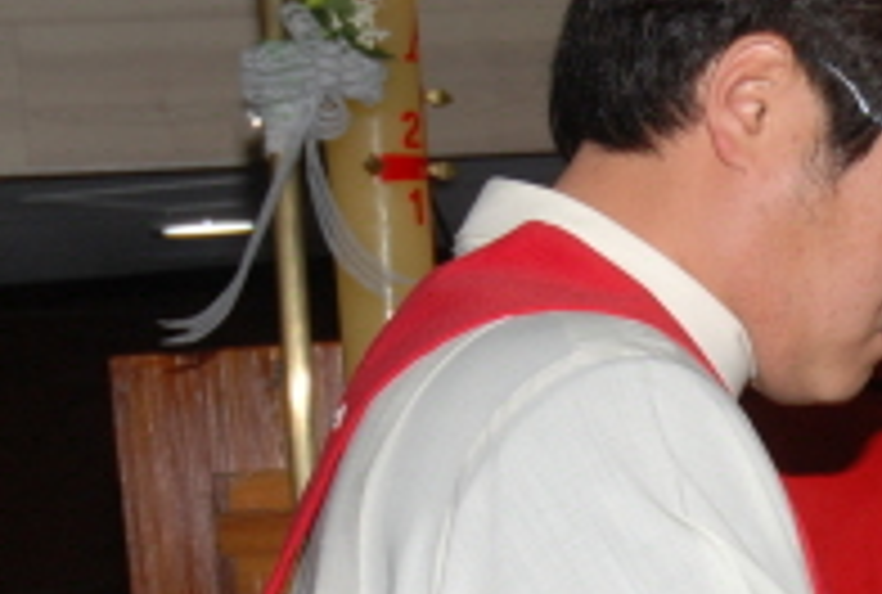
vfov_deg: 8.1
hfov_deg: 11.9
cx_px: 1186
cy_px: 961
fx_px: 4102
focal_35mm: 167
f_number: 7.1
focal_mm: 29
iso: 200
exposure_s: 1/60
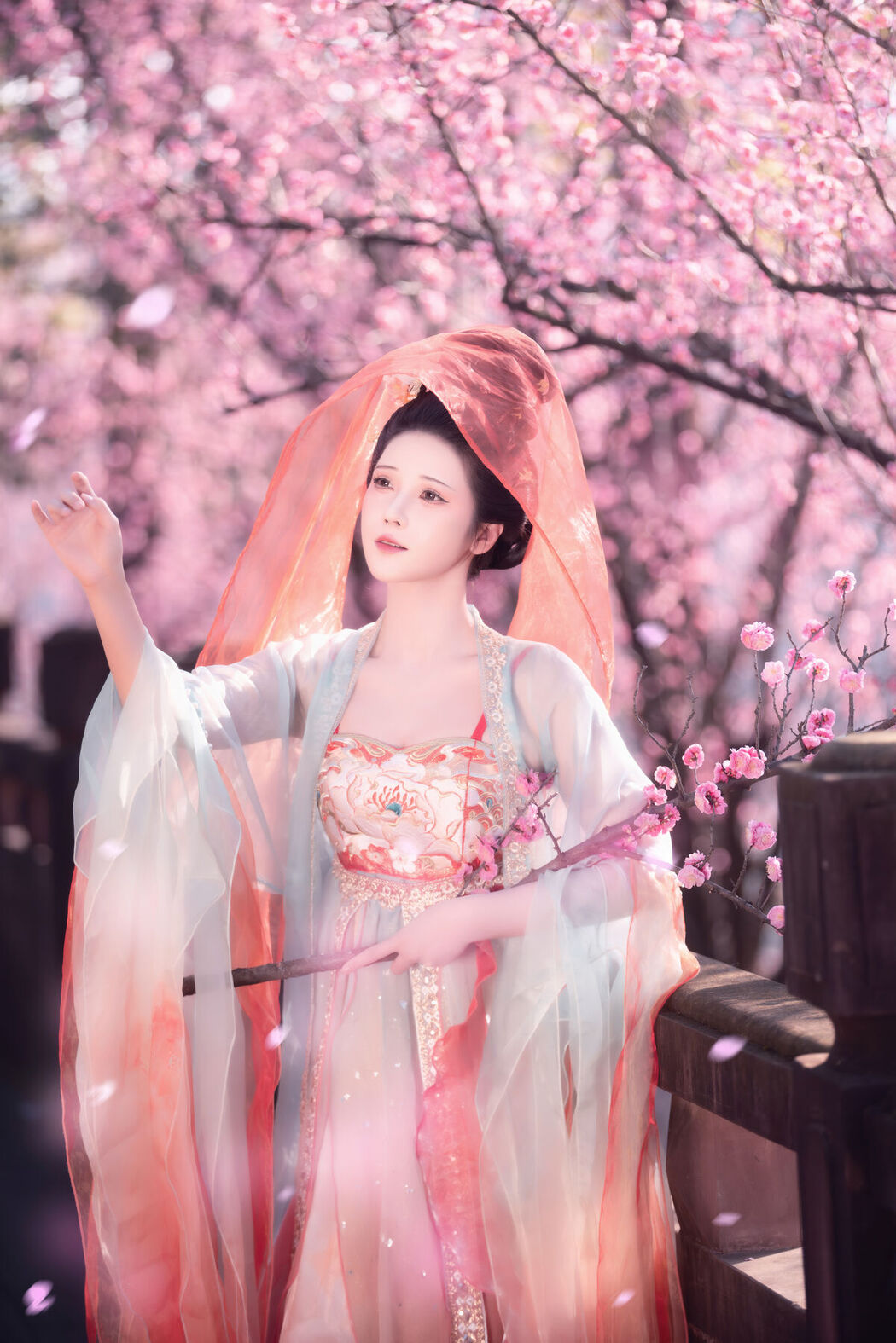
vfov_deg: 14.7
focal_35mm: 140
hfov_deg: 9.8
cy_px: 672
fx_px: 5226
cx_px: 448
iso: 800
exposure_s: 1/5000
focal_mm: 140
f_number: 2.8
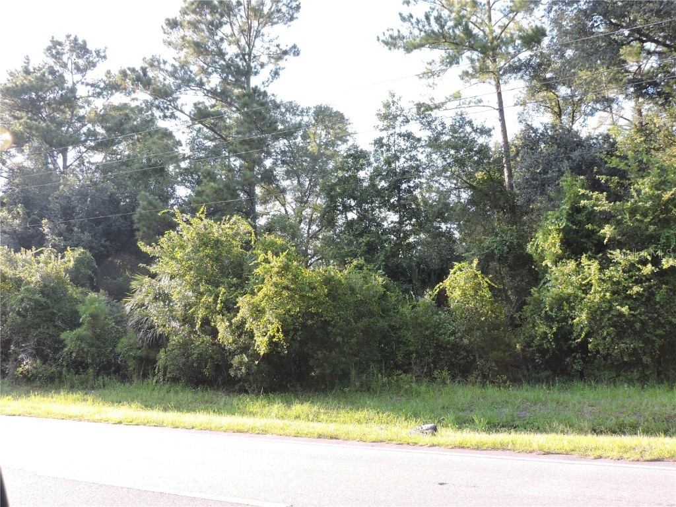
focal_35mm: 35
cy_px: 254
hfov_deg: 52.6
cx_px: 338
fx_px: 683
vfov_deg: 40.7
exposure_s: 1/100
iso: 100
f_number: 3.3
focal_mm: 6.2
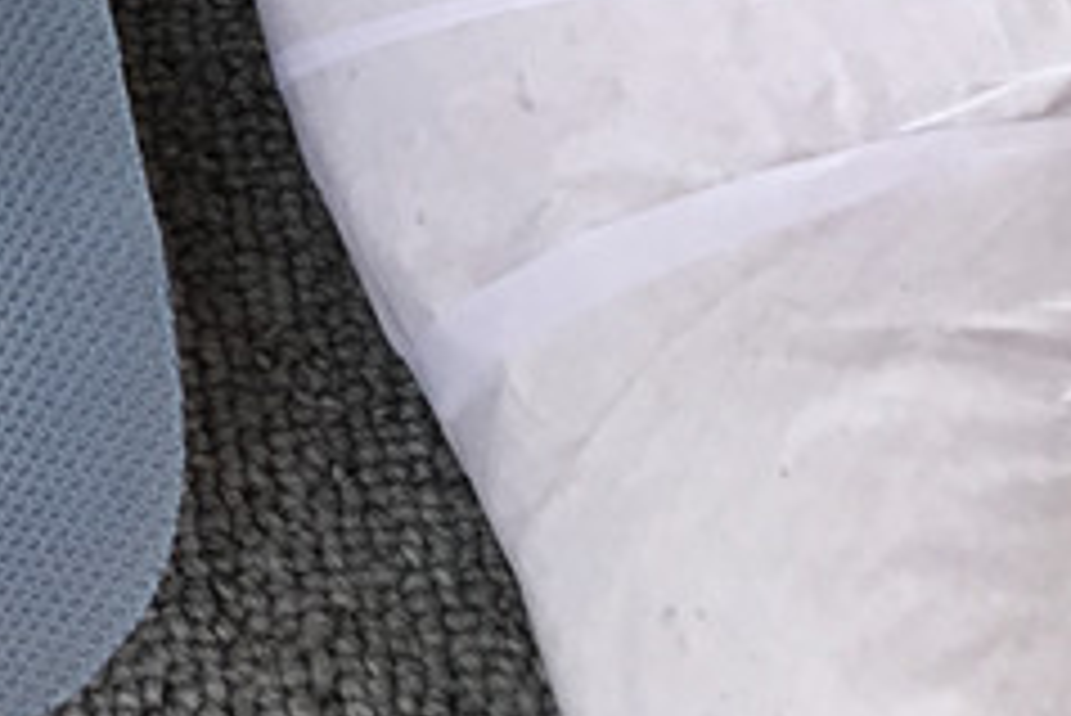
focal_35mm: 122
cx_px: -783
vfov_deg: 10.7
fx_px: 3632
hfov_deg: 14.9
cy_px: -489
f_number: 2.4
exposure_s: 1/190
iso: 25
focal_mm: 3.3
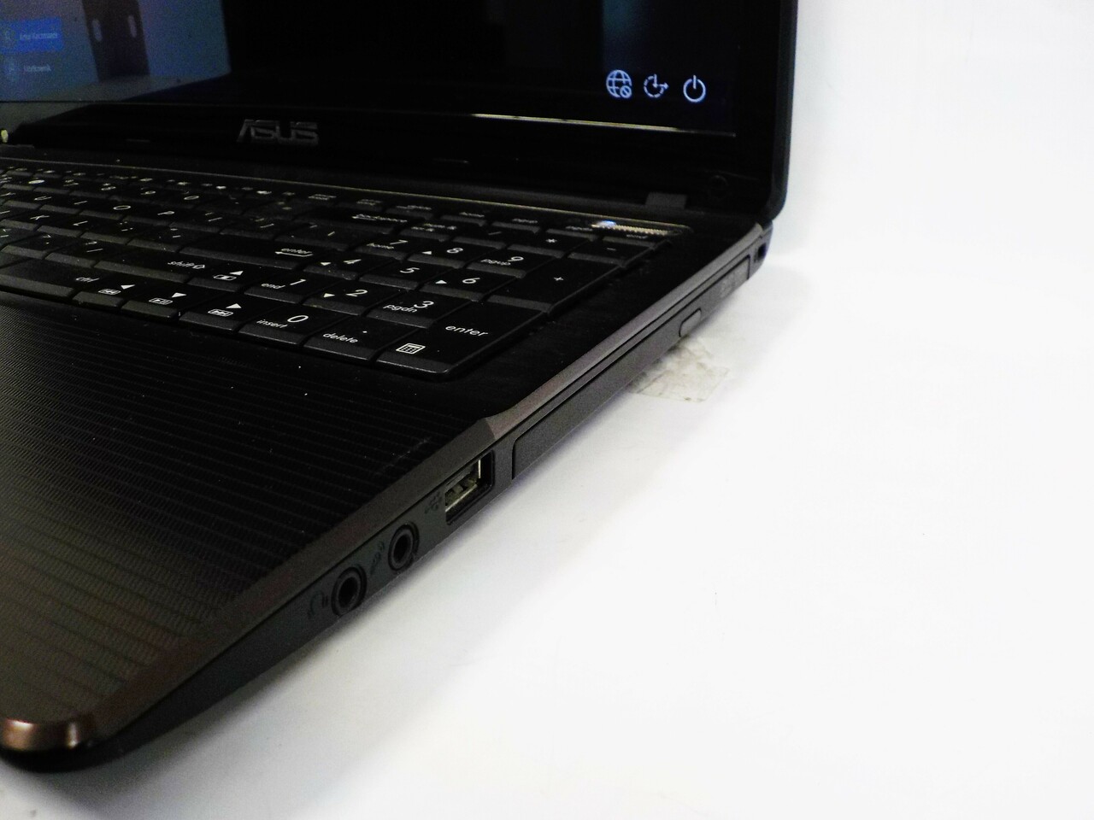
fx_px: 948
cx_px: 547
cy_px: 410
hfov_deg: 60.0
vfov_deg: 46.8
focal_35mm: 30
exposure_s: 1/40
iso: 125
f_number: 3.3
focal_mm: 4.1
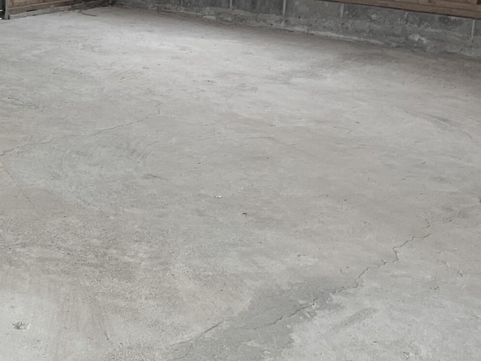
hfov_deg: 21.8
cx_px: -179
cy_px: 35
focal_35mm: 79
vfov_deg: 18.4
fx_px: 1098
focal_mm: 5.1
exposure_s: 1/120
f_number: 1.6
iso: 125
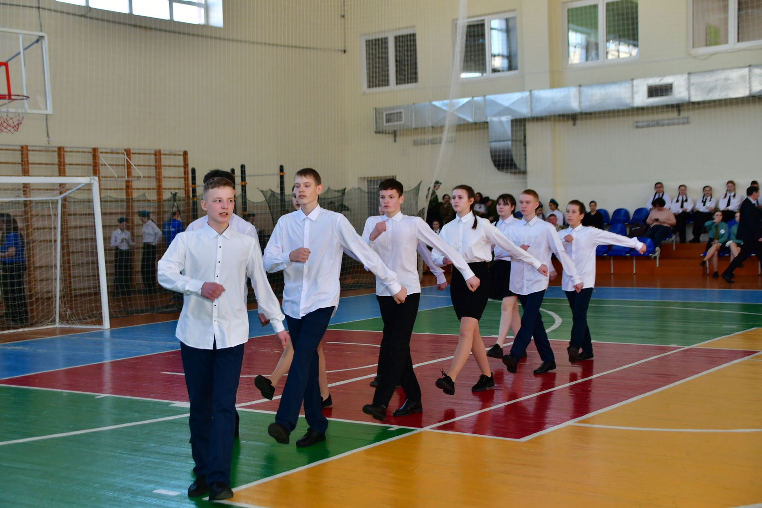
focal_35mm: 51
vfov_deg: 26.5
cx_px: 381
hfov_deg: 38.9
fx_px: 1080
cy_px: 254
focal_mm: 34
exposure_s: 1/250
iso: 640
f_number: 4.5
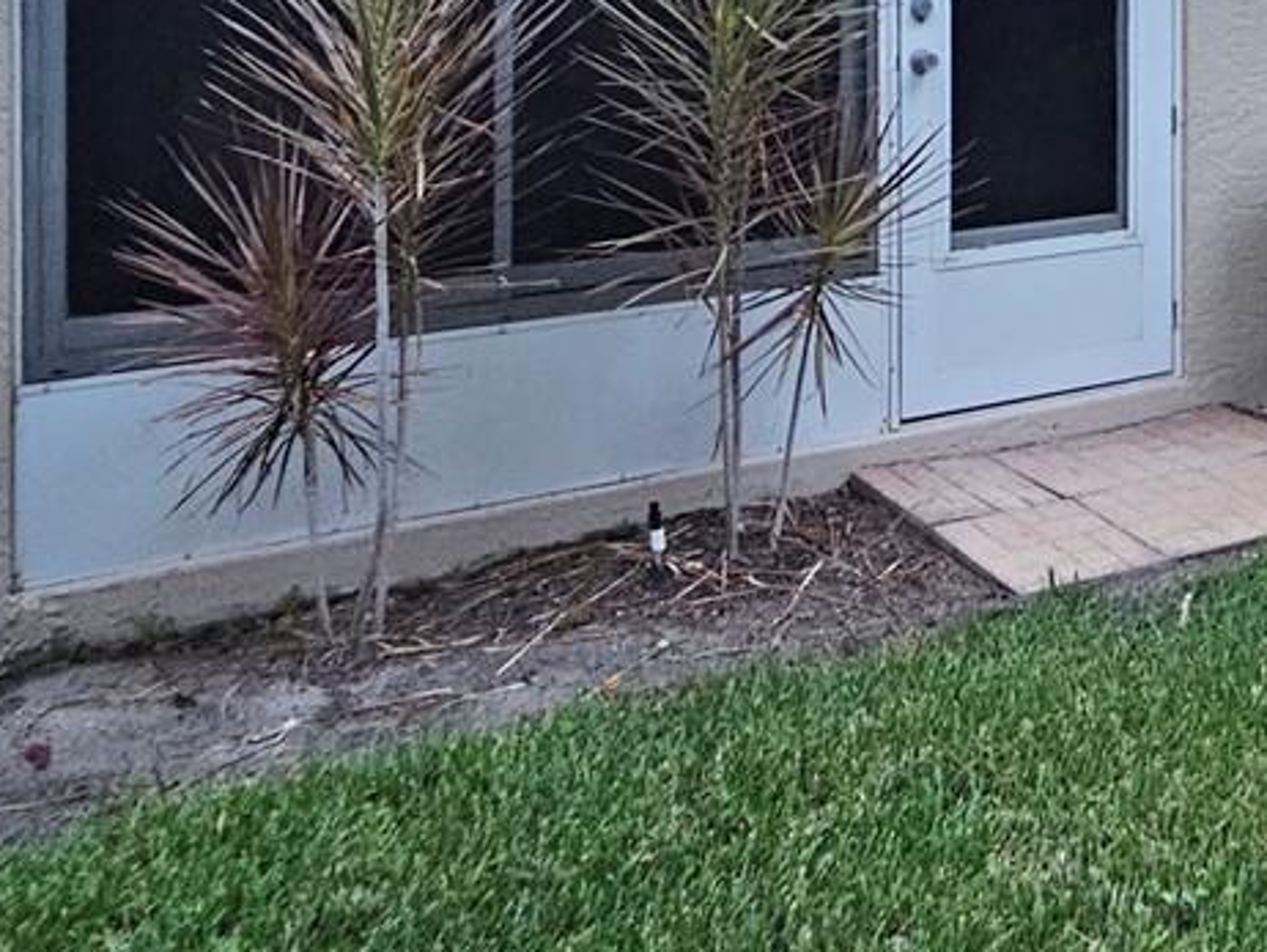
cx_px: 1012
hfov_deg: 40.4
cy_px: -38
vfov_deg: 29.7
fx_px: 1648
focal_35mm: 45
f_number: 2.2
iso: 250
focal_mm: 2.2
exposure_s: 1/77.4
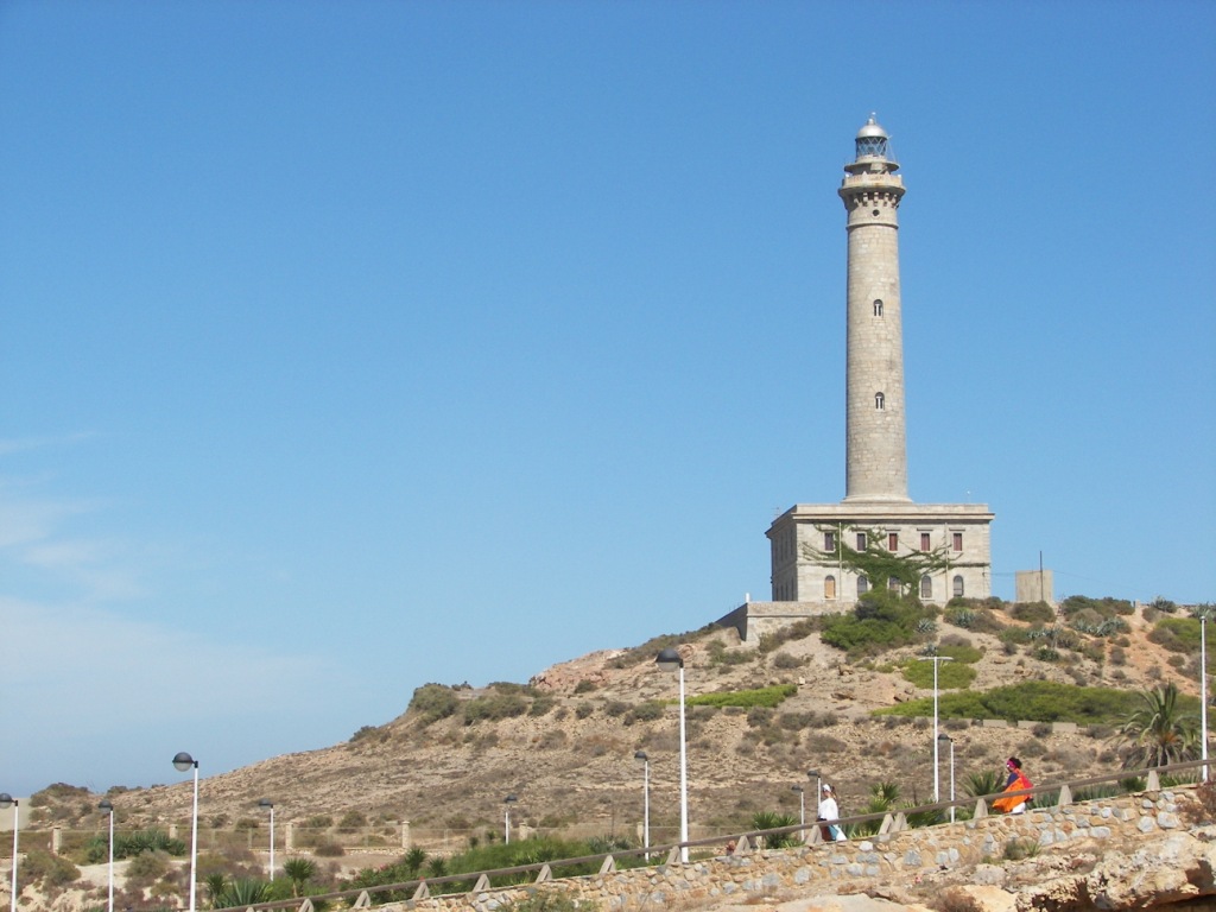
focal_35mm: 85
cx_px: 608
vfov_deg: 17.4
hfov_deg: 23.0
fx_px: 2986
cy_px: 456
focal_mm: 14.1
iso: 50
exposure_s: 1/500
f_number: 4
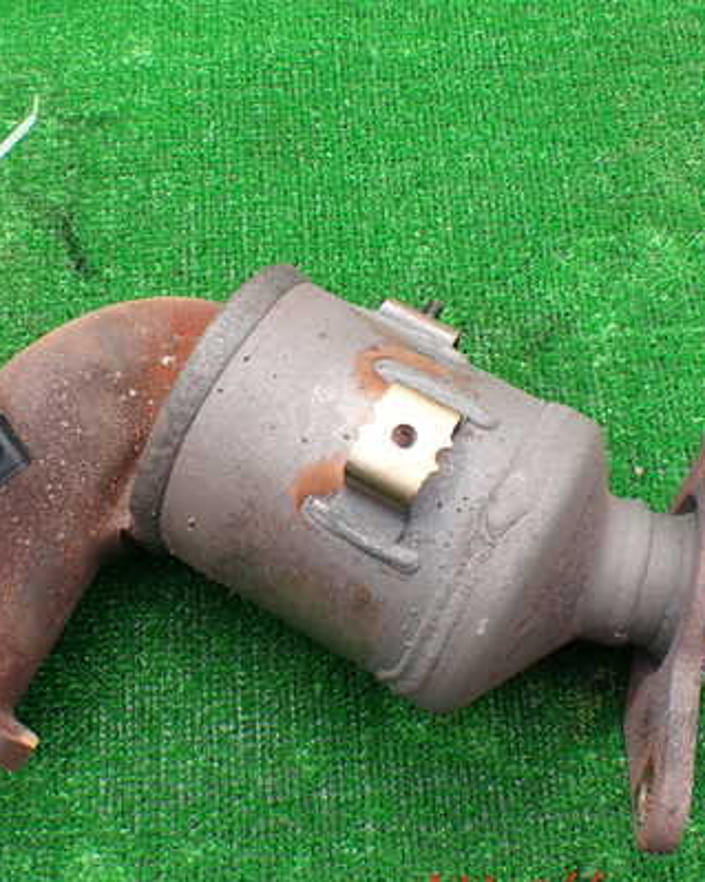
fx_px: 1148
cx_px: 267
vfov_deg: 42.0
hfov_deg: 34.0
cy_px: 427
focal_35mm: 44
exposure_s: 1/250
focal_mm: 5.4
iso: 100
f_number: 3.2
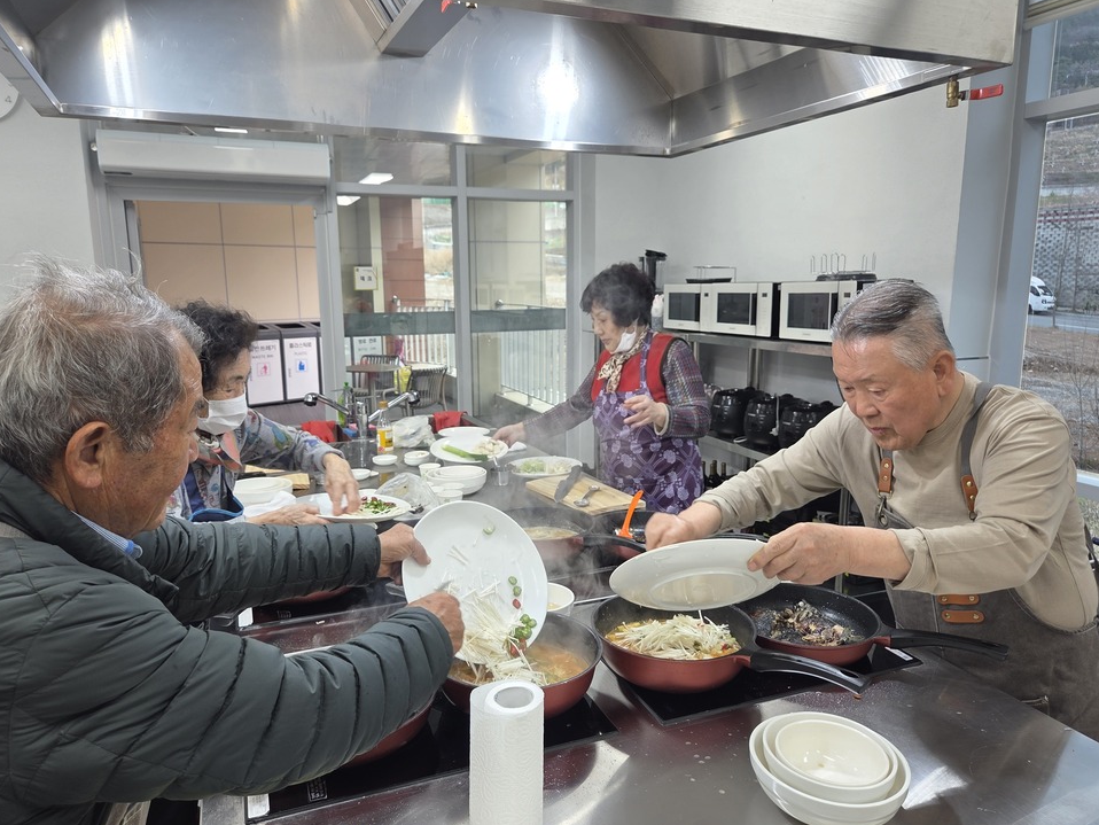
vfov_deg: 56.8
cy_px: 427
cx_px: 541
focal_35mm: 24
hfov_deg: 71.6
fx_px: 762
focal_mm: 5.4
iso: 32
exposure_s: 1/60
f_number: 1.8
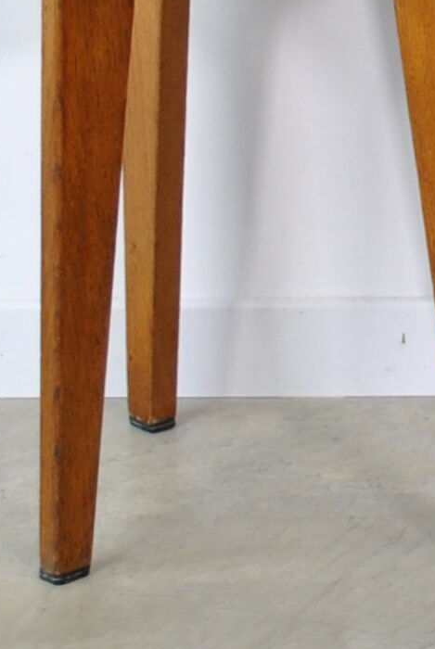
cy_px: -393
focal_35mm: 199
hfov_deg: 6.7
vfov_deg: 9.9
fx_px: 3594
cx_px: 847
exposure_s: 1/50
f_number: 4.5
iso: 200
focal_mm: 24
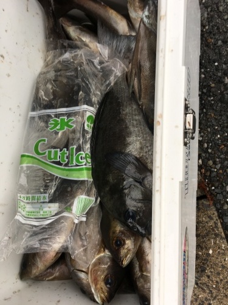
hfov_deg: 48.2
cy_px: 152
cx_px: 114
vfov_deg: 61.7
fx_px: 255
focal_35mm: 29
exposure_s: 1/60
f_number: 2.2
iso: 32
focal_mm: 4.15
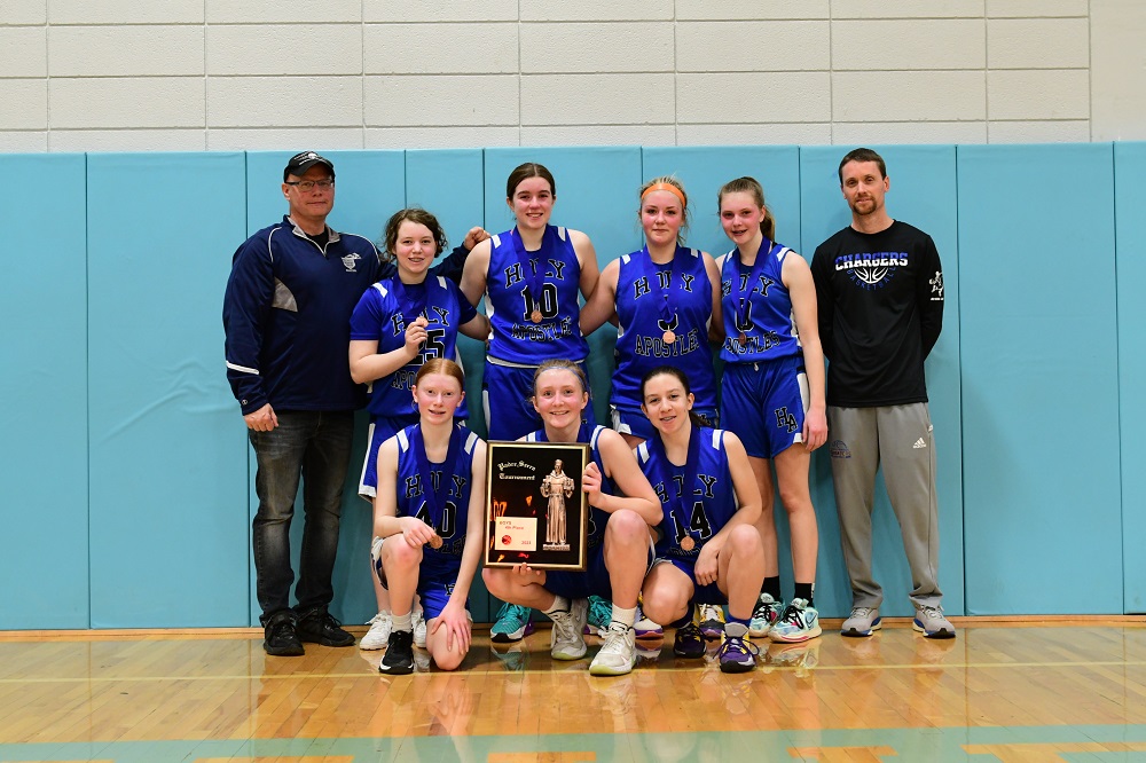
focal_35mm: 48
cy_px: 382
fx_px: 1527
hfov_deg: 41.1
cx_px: 573
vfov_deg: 28.1
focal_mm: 32
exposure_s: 1/80
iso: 2000
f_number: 4
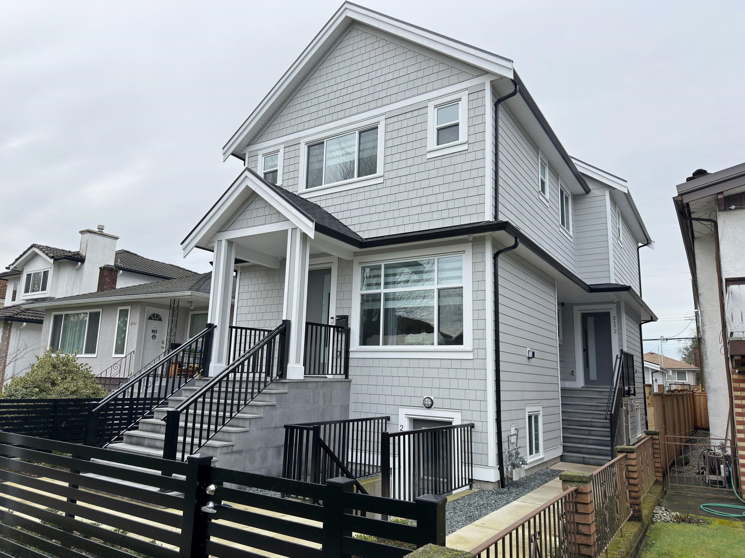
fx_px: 516
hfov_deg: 71.6
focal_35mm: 24
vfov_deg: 56.8
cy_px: 279
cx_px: 372
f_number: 1.78
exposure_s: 1/617
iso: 64
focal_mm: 6.76
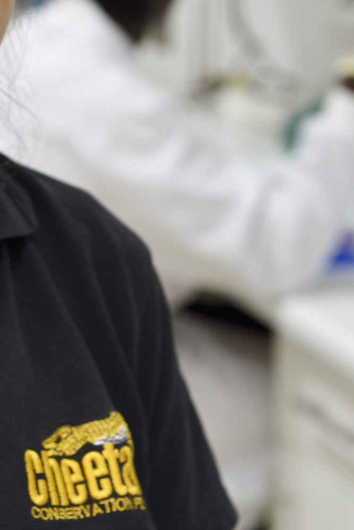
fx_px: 2123
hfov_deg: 9.5
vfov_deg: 14.2
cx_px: -13
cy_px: 94
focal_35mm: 144
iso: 800
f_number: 5
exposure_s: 1/13
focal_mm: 60
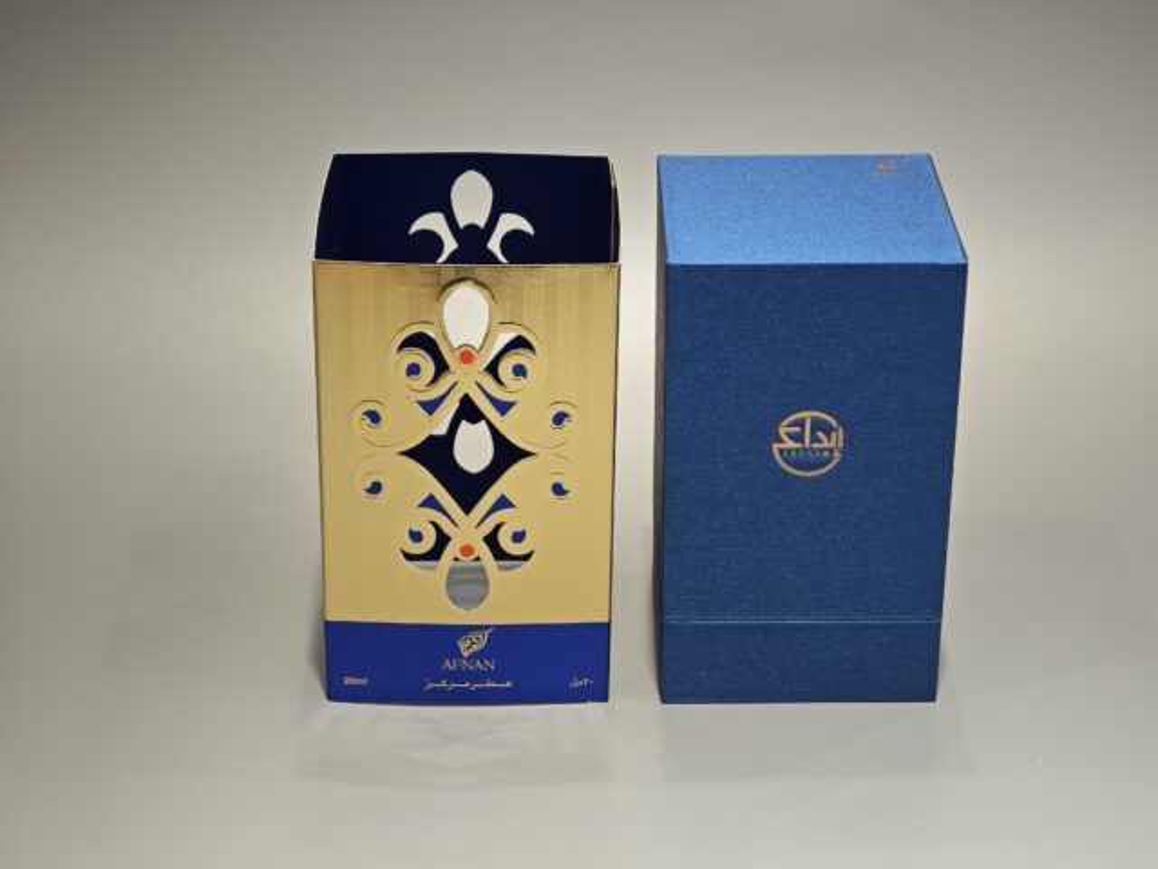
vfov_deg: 19.6
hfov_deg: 26.0
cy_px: 434
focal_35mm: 75
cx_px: 579
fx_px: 2509
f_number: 2
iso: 160
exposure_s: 1/100
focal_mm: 10.1
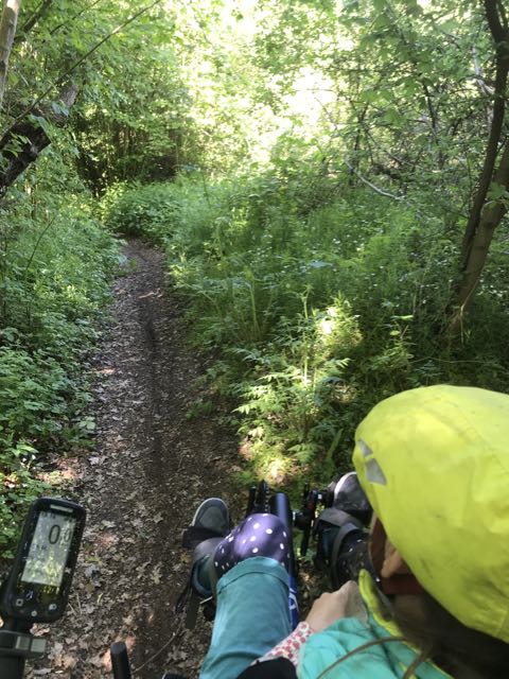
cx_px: 254
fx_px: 549
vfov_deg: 63.4
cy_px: 340
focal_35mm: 28
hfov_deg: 49.7
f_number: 1.8
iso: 32
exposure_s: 1/50
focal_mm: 3.99
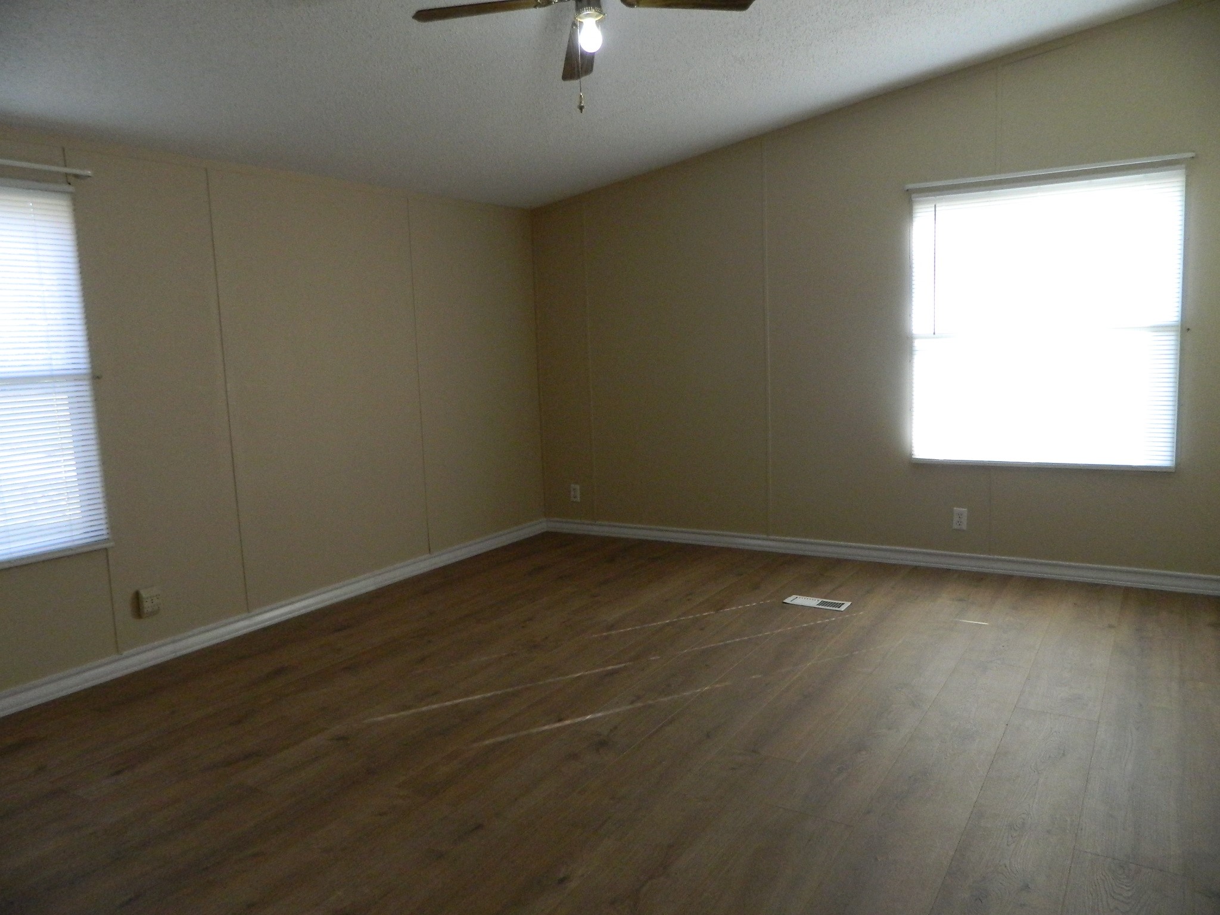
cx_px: 610
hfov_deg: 69.4
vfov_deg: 54.9
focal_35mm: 25
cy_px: 458
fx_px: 881
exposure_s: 1/200
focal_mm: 4.5
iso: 400
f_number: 3.1
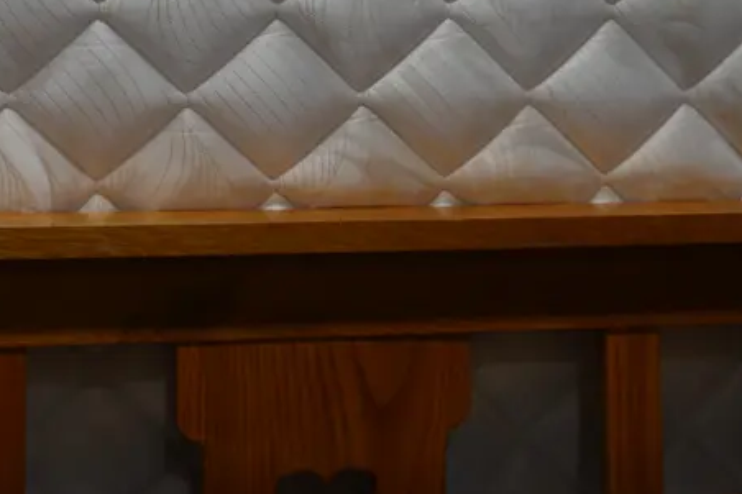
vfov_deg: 19.3
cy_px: -119
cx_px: 167
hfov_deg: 29.9
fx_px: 1360
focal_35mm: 66
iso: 200
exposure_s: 1/160
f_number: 4
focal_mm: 14
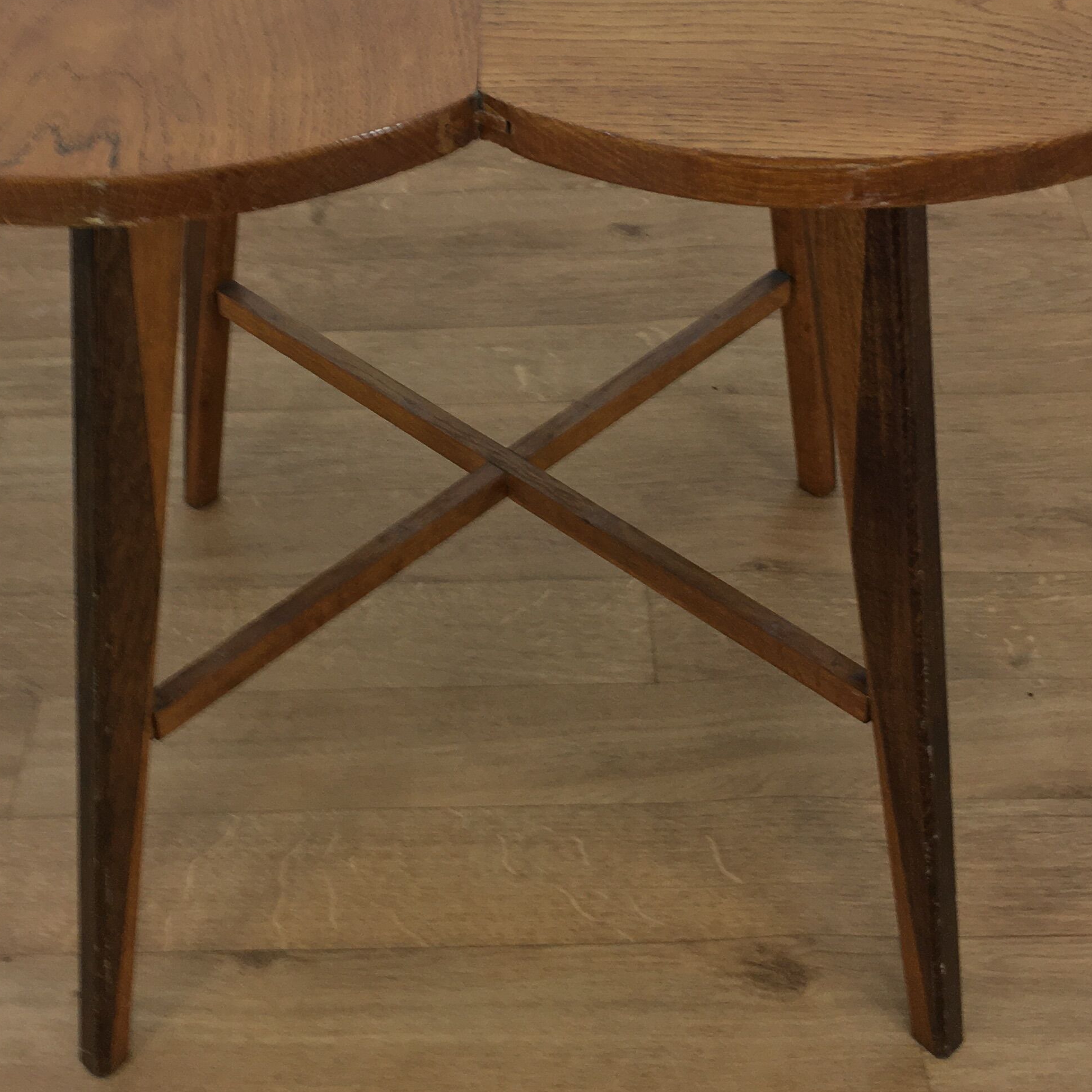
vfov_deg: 31.6
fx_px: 1892
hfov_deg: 32.2
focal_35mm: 53
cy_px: 279
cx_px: 490
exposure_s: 1/33
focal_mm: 4.15
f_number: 2.2
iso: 40
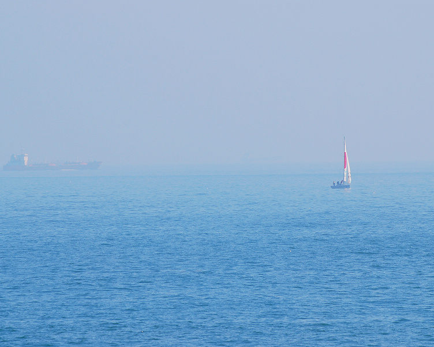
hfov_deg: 6.7
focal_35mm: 287
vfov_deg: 5.4
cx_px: 200
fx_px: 3687
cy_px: 174
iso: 100
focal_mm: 170
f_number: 9
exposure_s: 1/320
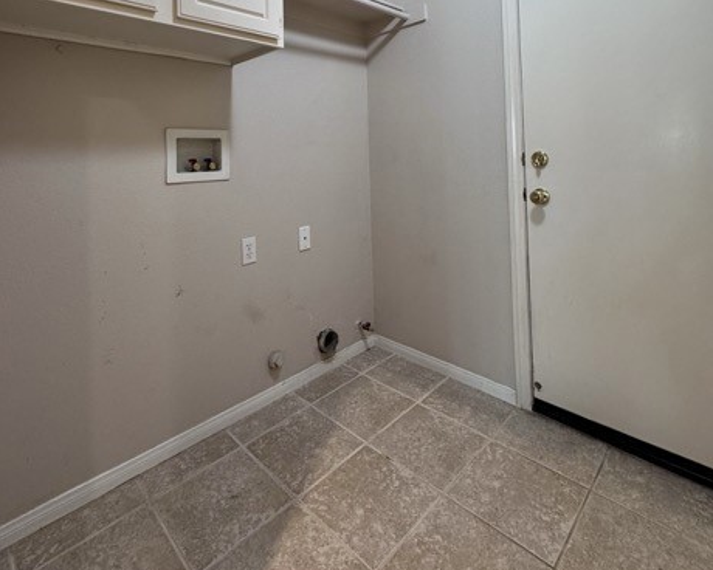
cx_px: 346
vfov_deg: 66.7
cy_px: 147
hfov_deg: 83.3
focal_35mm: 19
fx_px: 401
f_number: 2.2
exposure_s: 1/60
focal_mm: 2.22
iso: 250
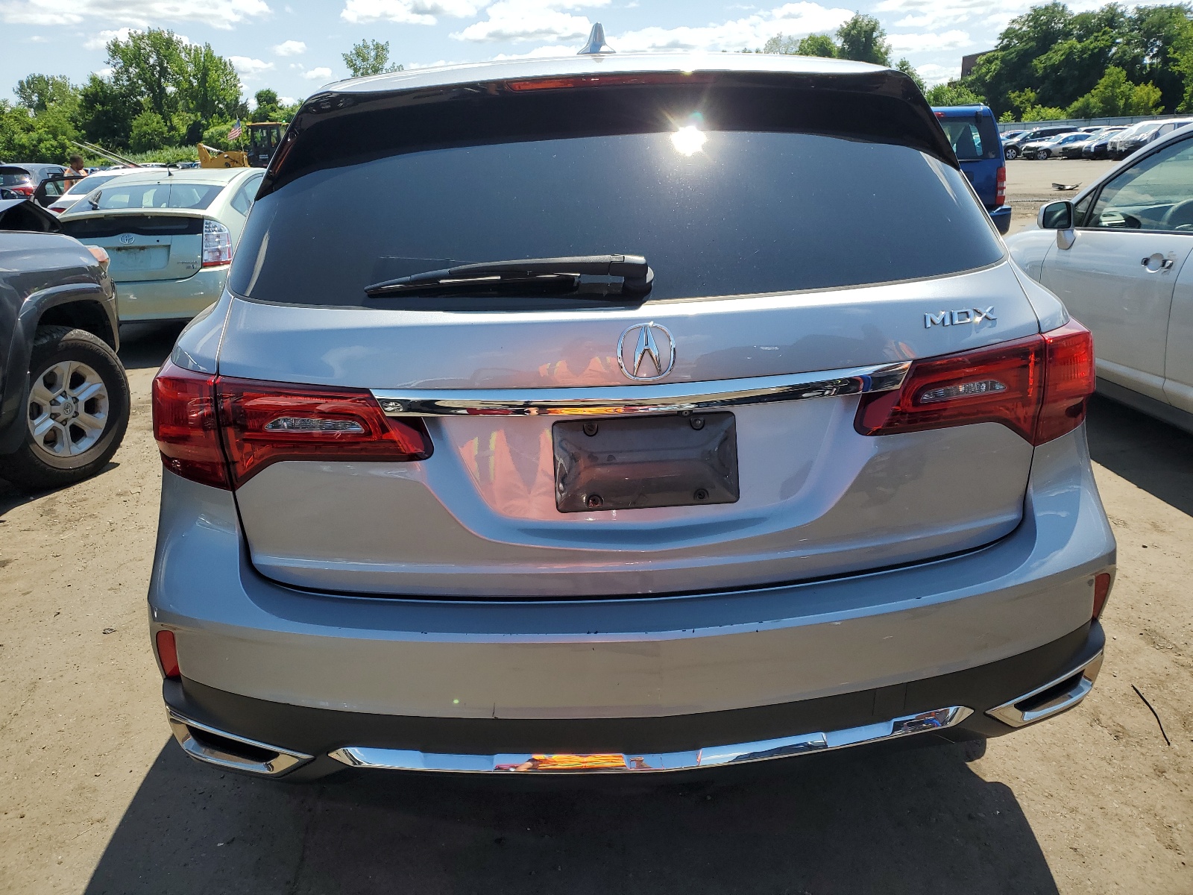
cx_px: 596
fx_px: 896
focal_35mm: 26
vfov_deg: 53.1
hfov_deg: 67.3
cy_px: 448
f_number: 1.5
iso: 50
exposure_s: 1/2500
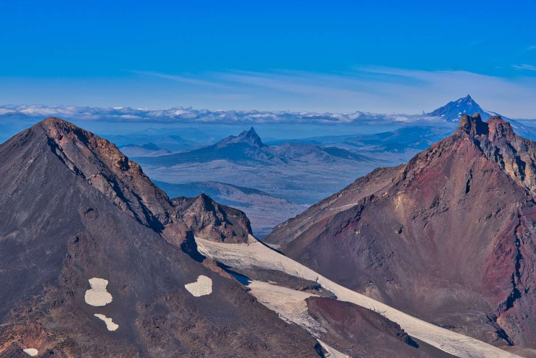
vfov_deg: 9.9
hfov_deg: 14.9
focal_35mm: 138
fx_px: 2055
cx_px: 268
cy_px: 179
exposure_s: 1/500
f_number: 11
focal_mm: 92
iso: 220
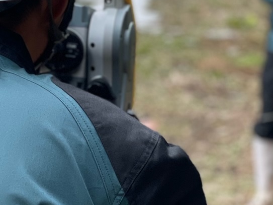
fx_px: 1522
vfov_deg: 7.7
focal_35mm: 193
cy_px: 119
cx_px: 72
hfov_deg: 10.2
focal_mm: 6
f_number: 2
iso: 50
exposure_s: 1/122
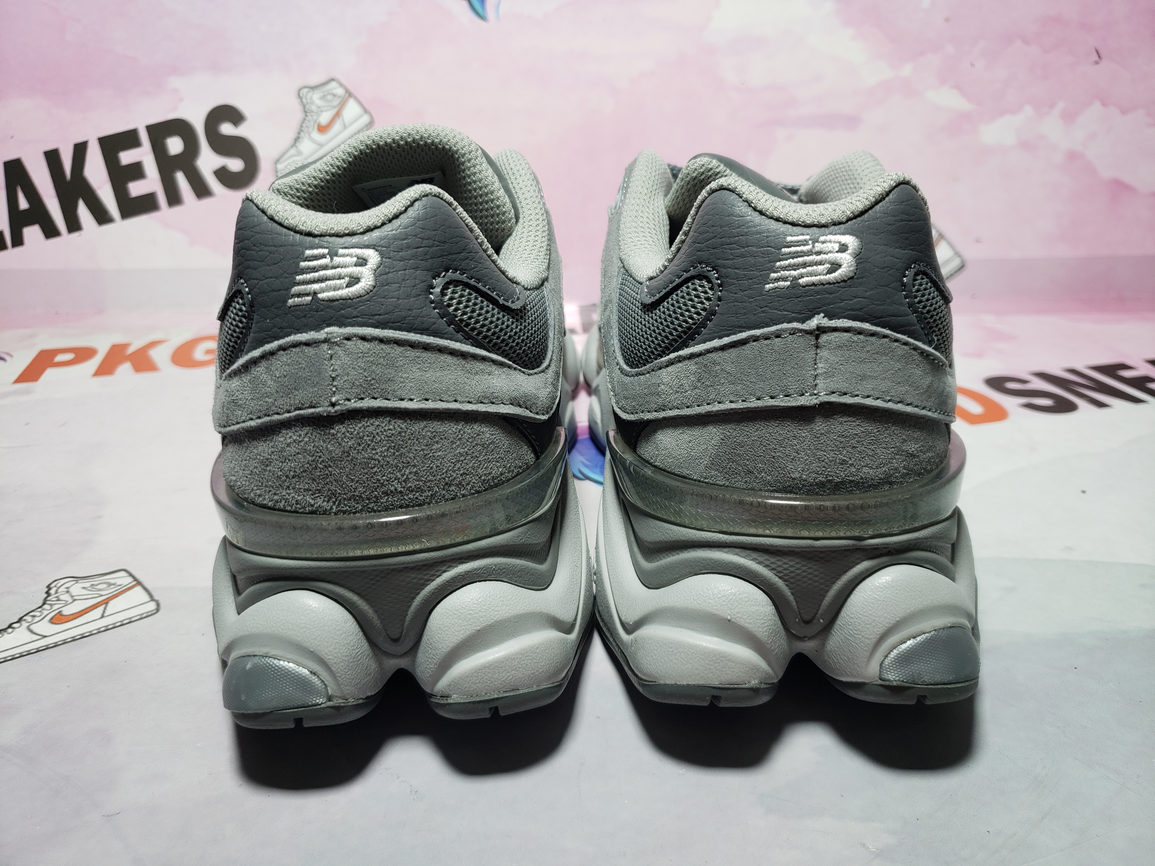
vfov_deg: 53.1
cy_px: 433
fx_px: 868
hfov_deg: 67.3
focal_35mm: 26
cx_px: 578
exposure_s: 1/322
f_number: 1.5
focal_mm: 4.3
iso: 50
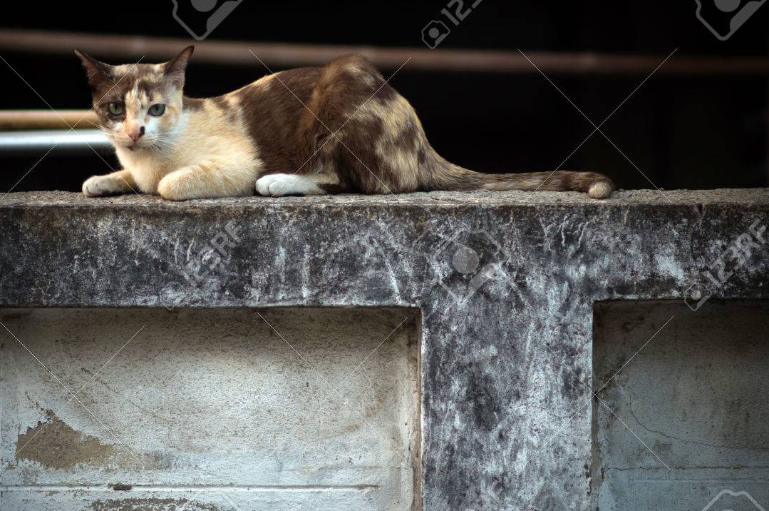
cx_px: 334
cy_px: 234
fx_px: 3276
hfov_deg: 13.4
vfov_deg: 8.9
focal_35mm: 154
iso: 100
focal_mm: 85
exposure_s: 1/250
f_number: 1.8
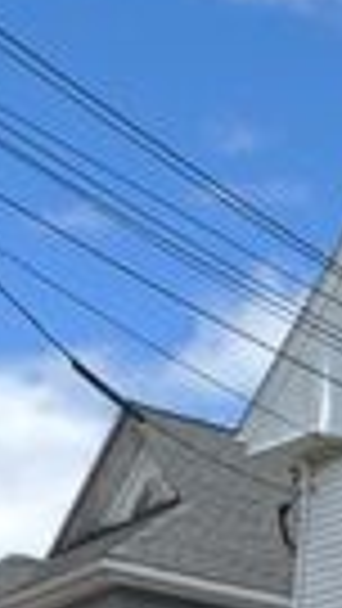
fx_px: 1821
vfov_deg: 18.4
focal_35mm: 113
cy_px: 633
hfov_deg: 9.4
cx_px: 873
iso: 80
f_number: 4
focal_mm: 5
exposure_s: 1/1000
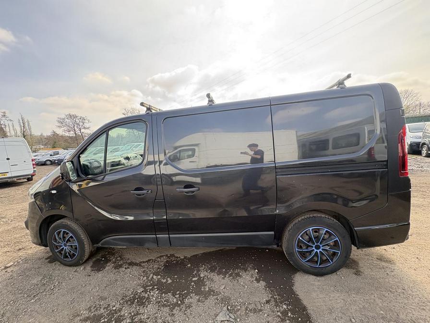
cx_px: 215
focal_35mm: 14
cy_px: 162
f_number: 2.2
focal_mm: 2.22
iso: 50
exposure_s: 1/275
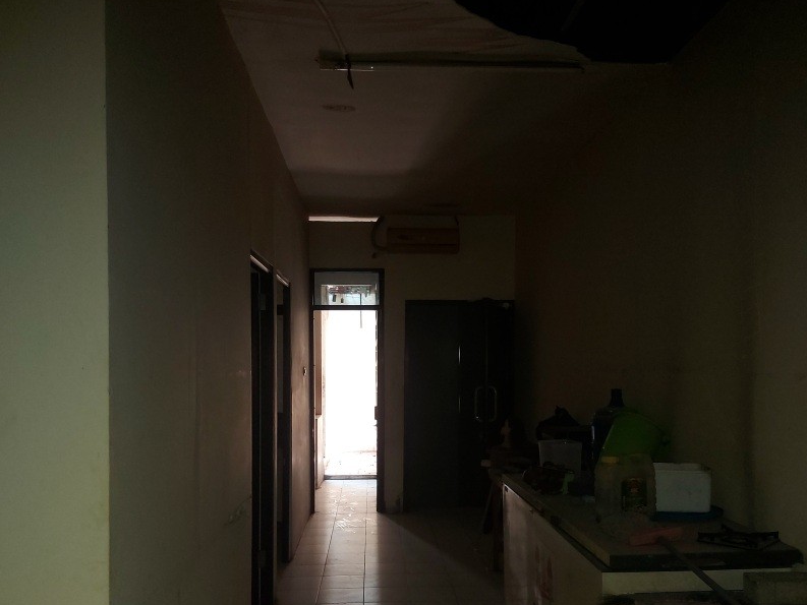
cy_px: 364
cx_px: 407
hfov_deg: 58.3
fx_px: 723
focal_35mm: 31
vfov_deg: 45.2
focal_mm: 5.23
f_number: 1.8
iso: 250
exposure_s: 1/33
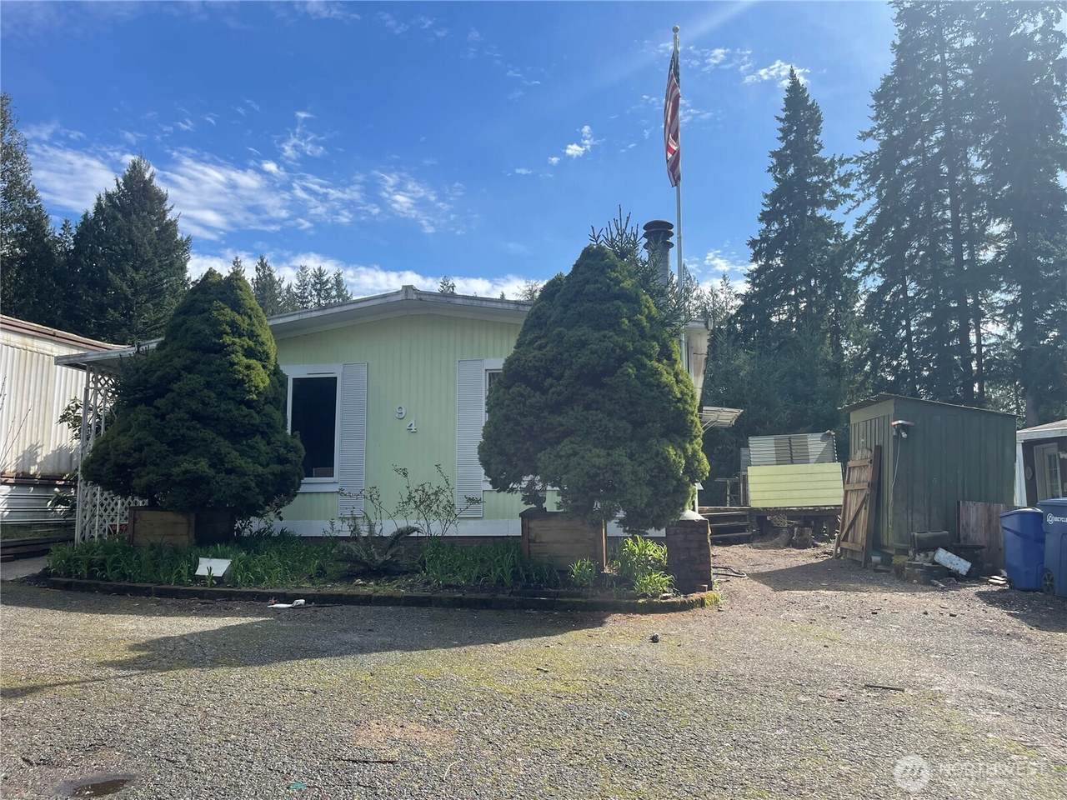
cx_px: 534
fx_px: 771
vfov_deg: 54.9
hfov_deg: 69.4
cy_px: 400
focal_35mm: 25
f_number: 1.6
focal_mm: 5.1
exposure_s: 1/3003
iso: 32
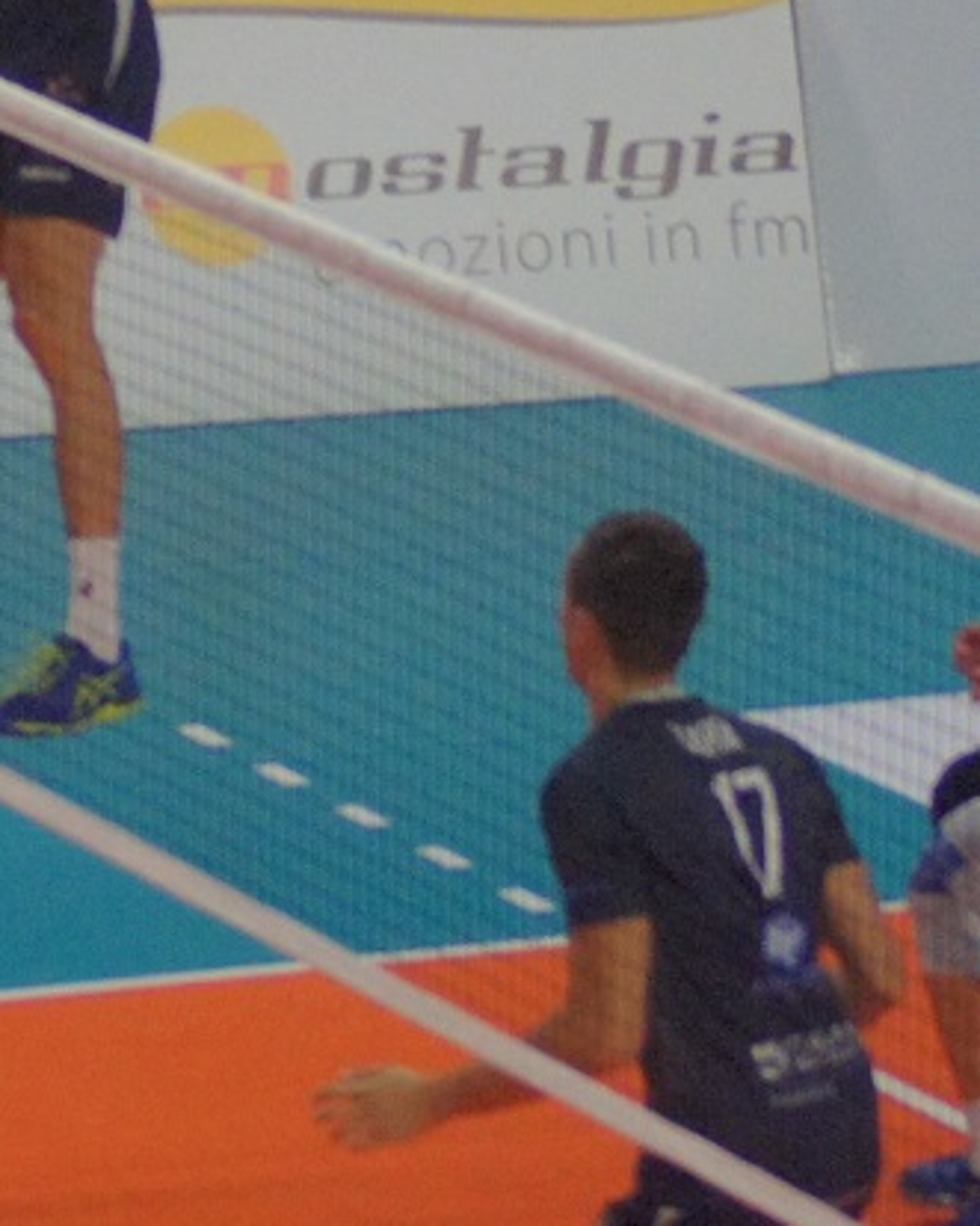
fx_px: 15730
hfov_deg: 3.6
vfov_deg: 4.5
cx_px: -364
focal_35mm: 434
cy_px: -9
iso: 1600
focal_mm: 85
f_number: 4.5
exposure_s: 1/400
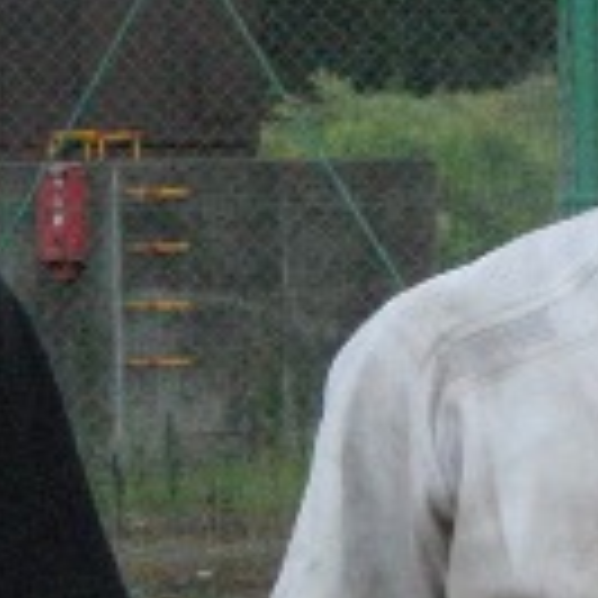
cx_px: 629
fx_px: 6059
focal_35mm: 310
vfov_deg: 5.7
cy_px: 247
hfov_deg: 5.6
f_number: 3.6
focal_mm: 13
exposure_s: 1/320
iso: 800
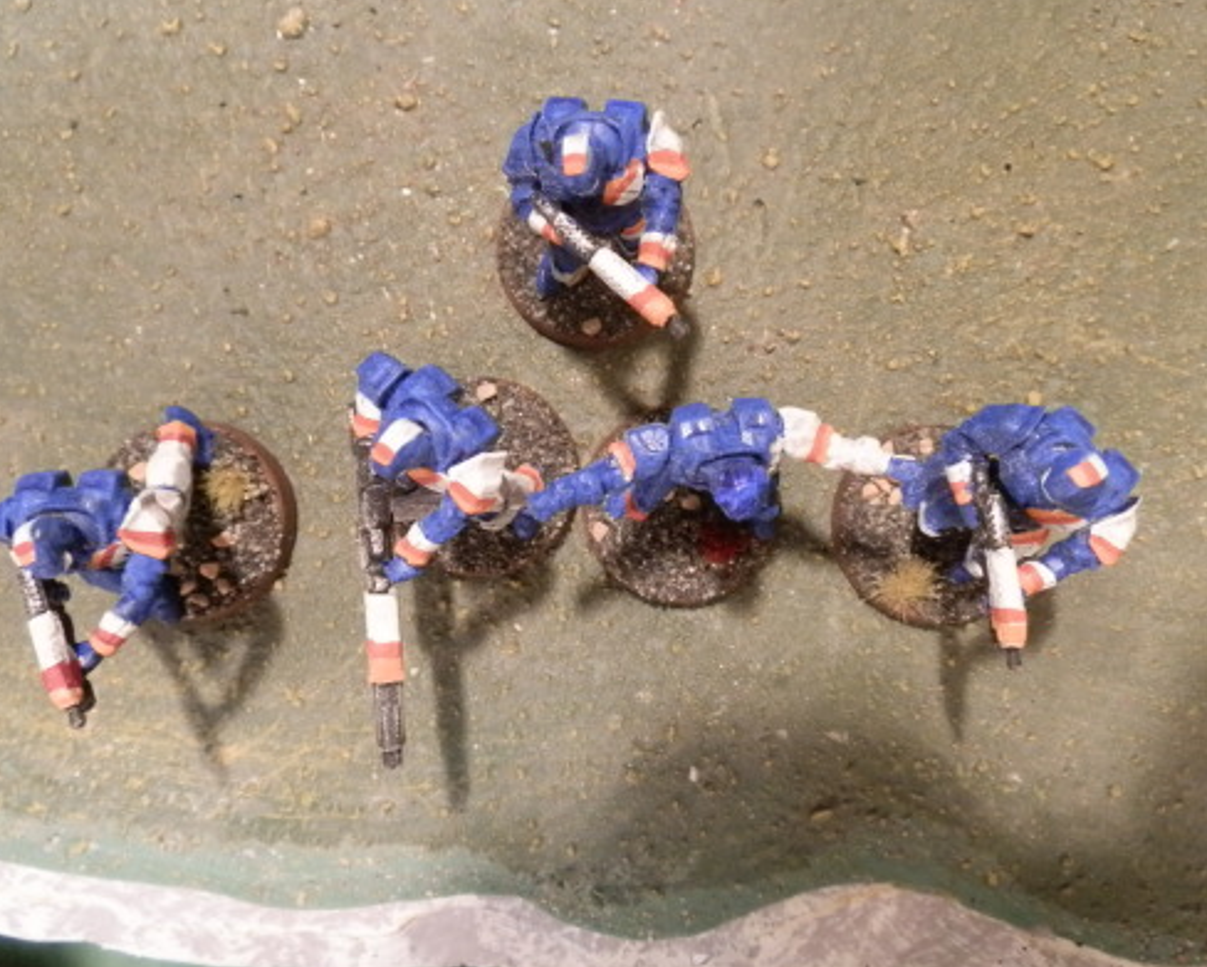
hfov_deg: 58.7
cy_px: 485
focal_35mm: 30
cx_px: 606
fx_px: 1072
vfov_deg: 48.5
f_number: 3.1
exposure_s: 1/50
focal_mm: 5
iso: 400
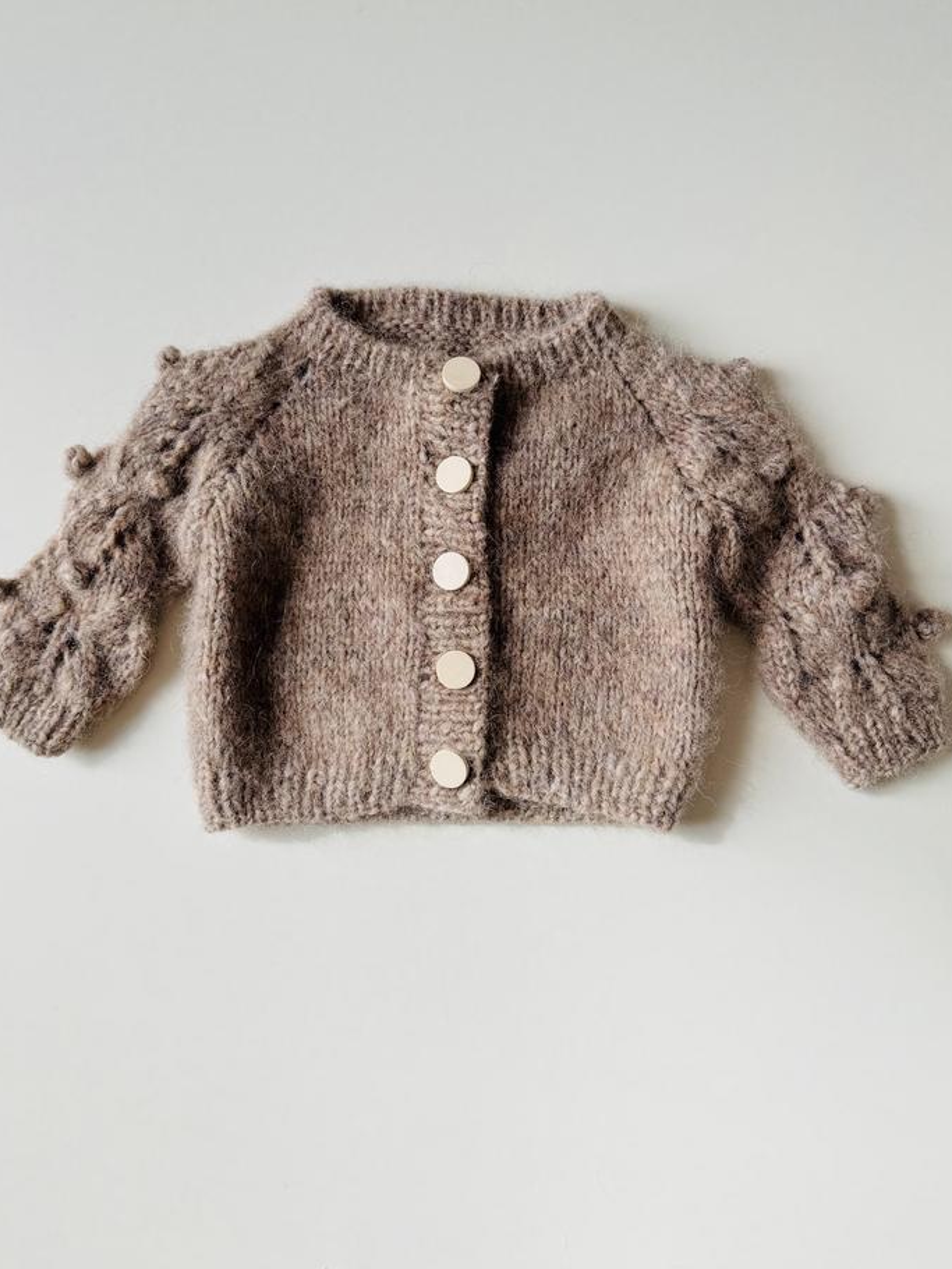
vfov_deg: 65.2
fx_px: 990
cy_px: 579
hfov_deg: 51.4
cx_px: 460
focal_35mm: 27
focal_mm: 6.76
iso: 64
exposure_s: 1/202
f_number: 1.78
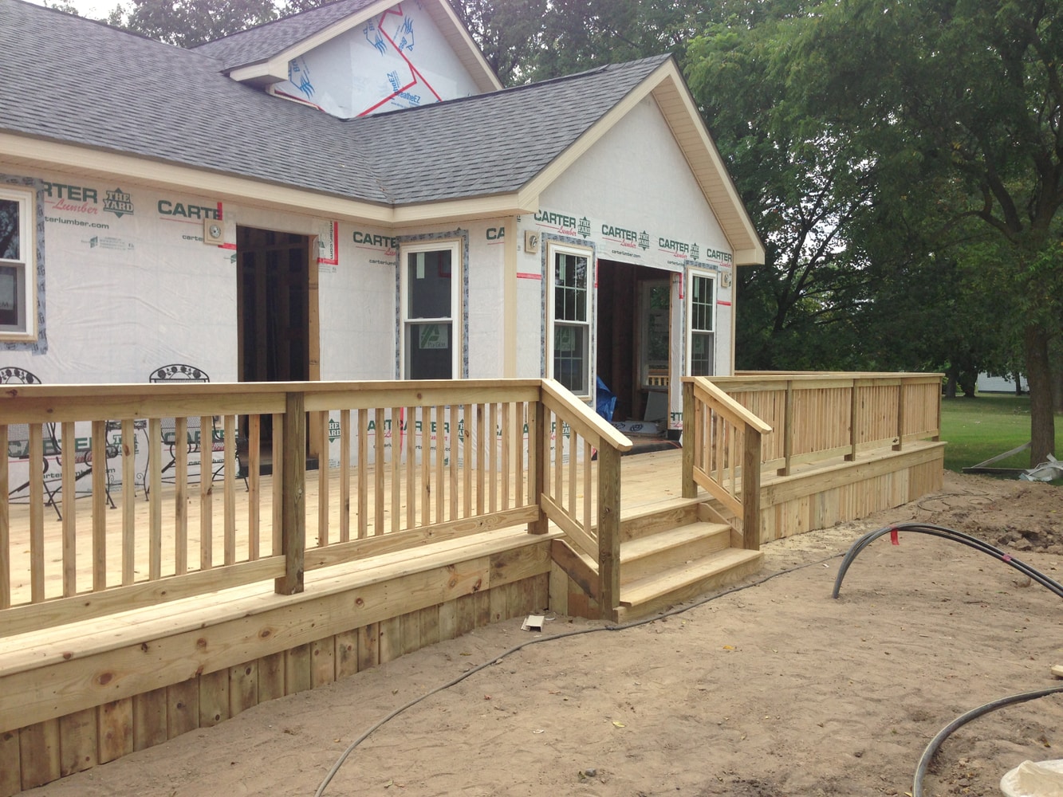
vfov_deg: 43.0
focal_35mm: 33
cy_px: 398
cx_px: 532
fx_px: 1013
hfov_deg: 55.3
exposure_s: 1/448
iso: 50
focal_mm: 4.13
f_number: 2.4
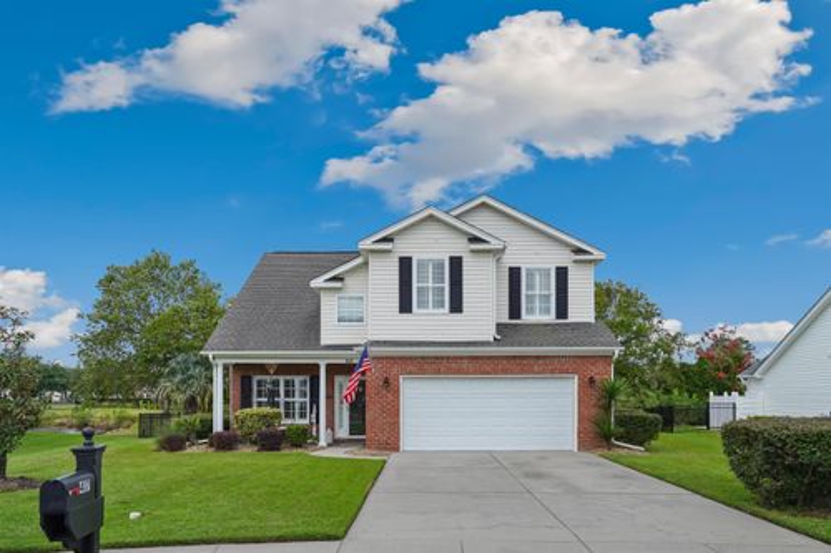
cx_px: 416
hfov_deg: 73.8
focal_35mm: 24
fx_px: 554
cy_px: 276
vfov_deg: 53.1
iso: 100
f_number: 8
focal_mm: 24
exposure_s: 1/50
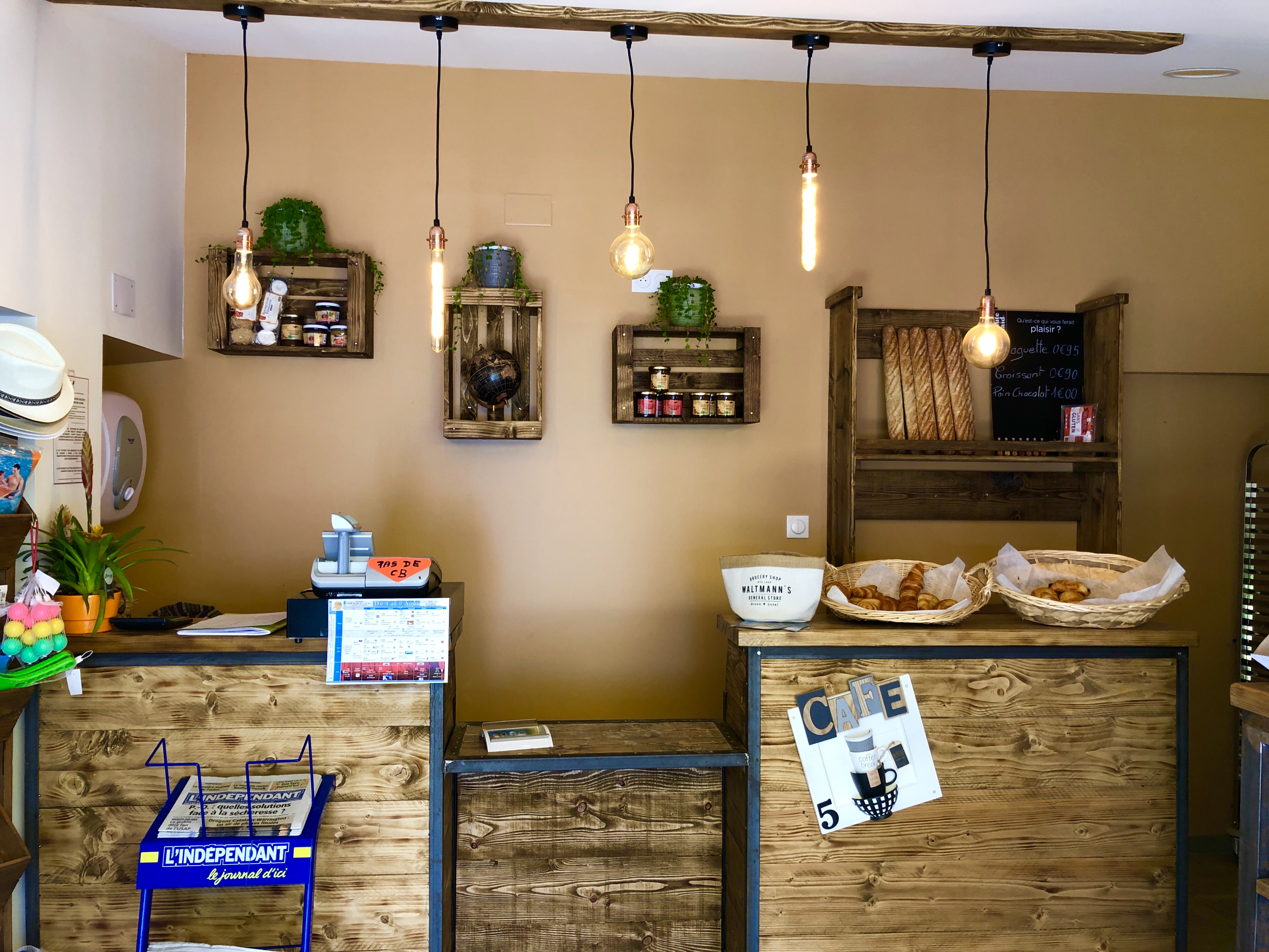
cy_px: 476
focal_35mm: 28
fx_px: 1026
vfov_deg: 49.7
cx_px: 634
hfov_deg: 63.4
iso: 25
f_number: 1.8
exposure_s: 1/33
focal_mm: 4
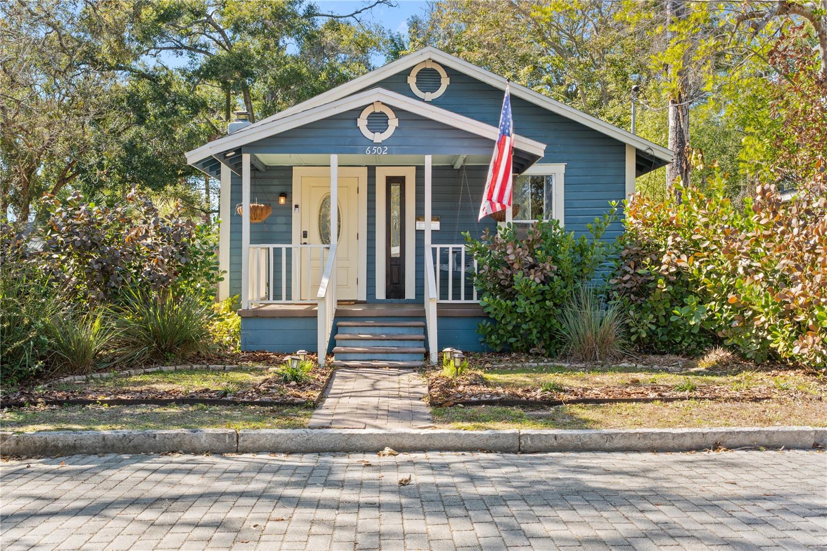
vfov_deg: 31.9
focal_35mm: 42
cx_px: 414
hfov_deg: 46.4
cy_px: 276
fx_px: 965
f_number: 5.6
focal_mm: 28
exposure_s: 1/100
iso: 100
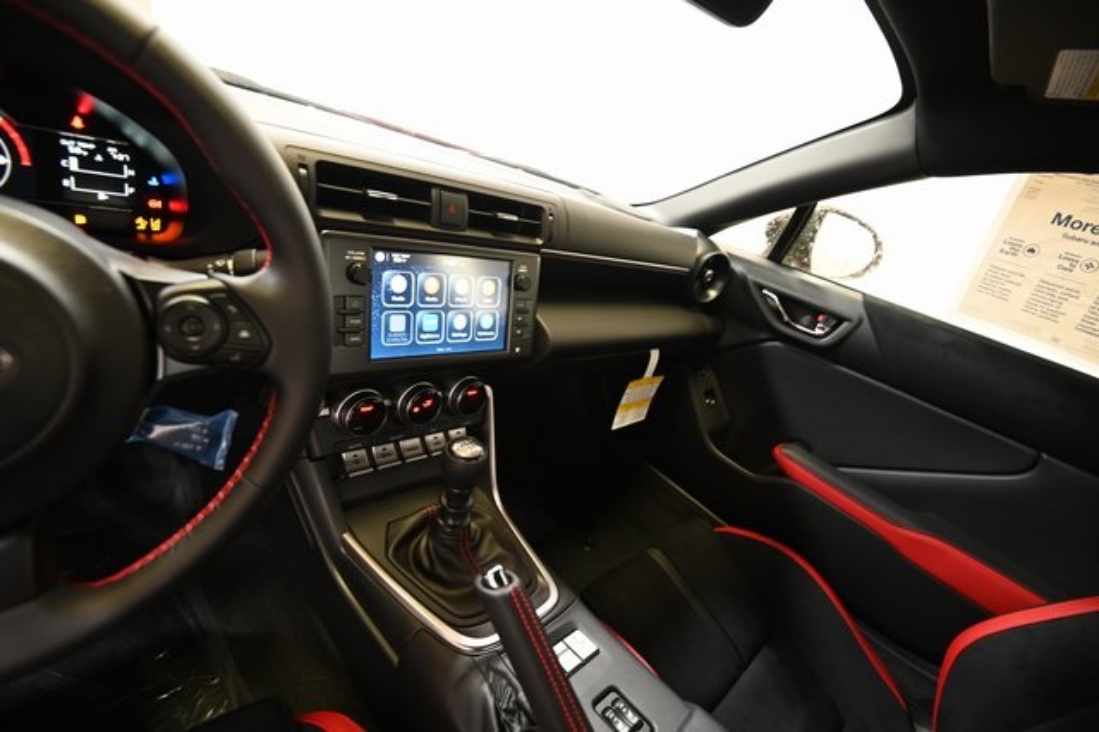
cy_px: 366
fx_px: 488
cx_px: 550
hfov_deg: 96.8
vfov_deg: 73.7
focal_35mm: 16
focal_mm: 16
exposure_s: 1/30
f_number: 4
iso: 2200
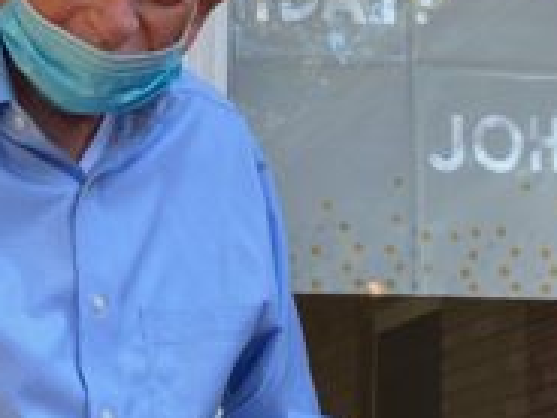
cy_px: 488
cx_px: 554
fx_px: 2912
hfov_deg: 10.8
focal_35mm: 181
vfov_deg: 8.1
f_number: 2
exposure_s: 1/122
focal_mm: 6
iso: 32
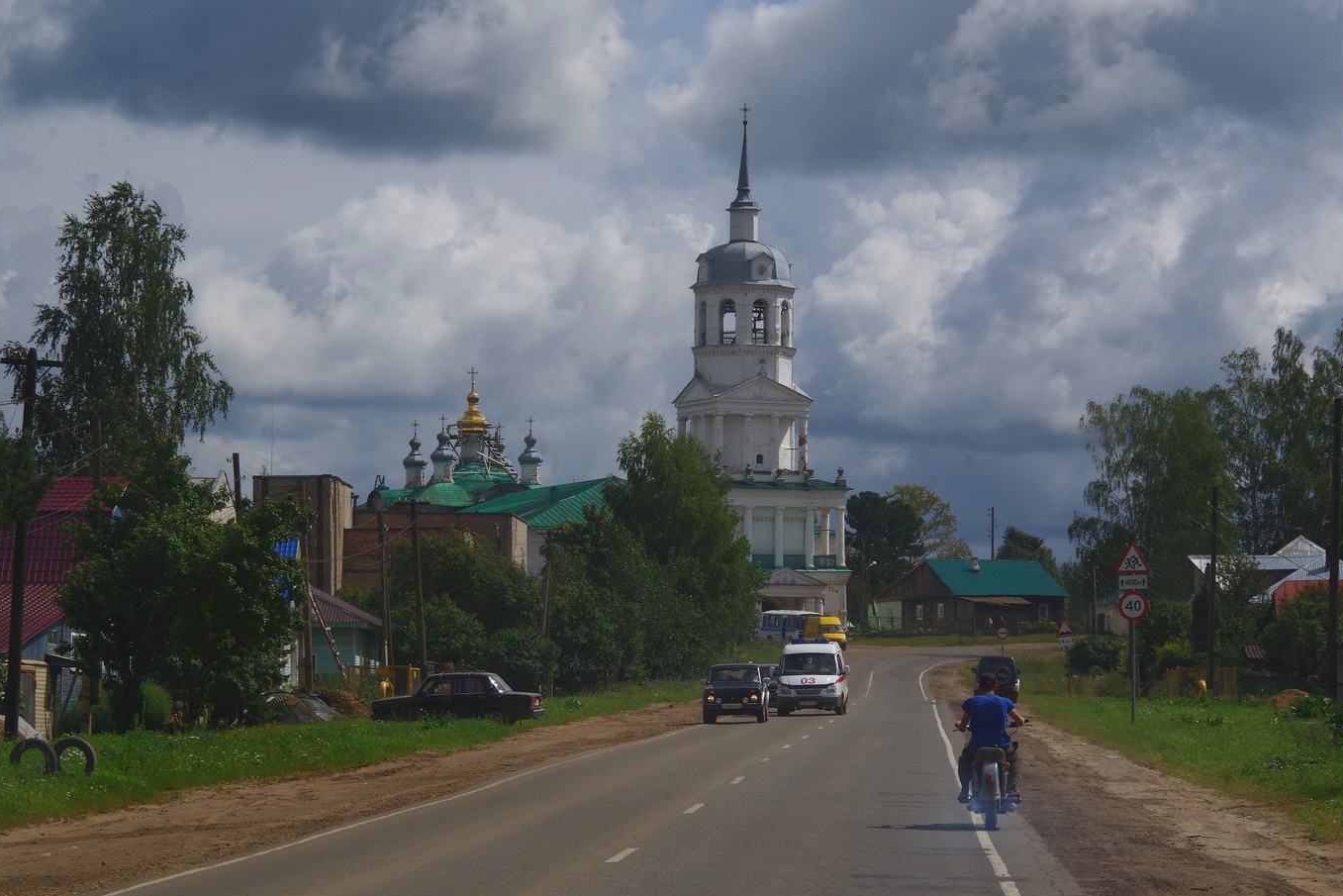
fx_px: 3917
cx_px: 656
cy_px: 443
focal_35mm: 105
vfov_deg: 13.0
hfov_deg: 19.5
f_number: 14
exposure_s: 1/250
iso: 200
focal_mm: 68
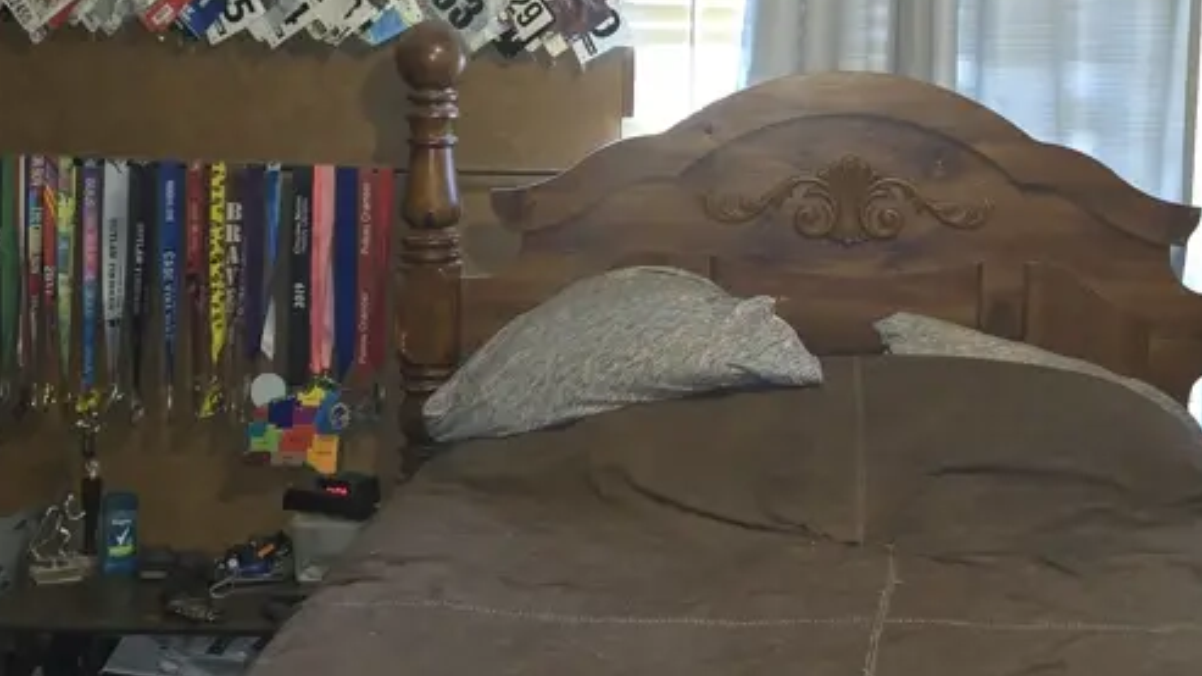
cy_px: 173
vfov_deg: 19.6
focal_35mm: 61
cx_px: 809
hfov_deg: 34.0
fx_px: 1944
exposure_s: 1/12
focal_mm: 5.4
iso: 200
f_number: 1.8
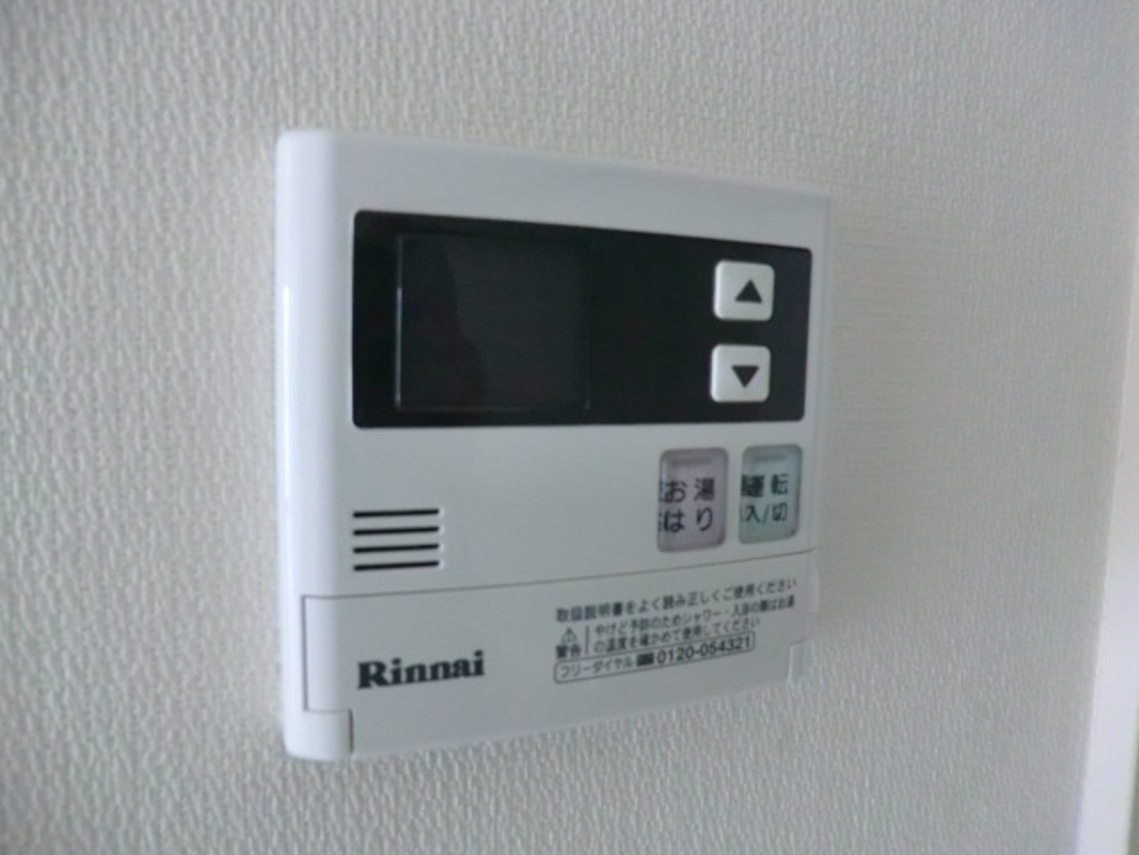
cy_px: 428
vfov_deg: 56.8
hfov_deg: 71.6
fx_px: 790
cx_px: 570
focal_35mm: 24
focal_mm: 4.3
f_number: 3.2
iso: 800
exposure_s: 1/20
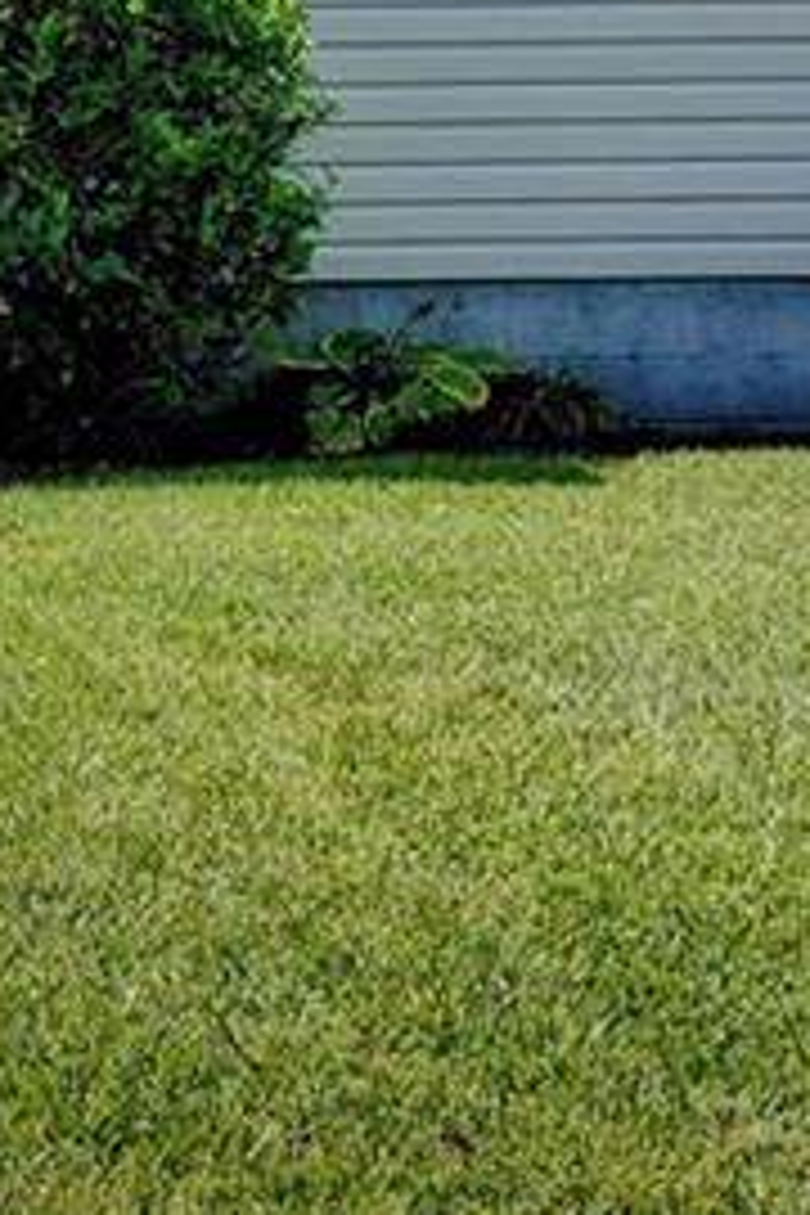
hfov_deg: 16.3
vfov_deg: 24.8
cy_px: -227
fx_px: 2494
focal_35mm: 74
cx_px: -518
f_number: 8
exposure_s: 1/320
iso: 100
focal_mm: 13
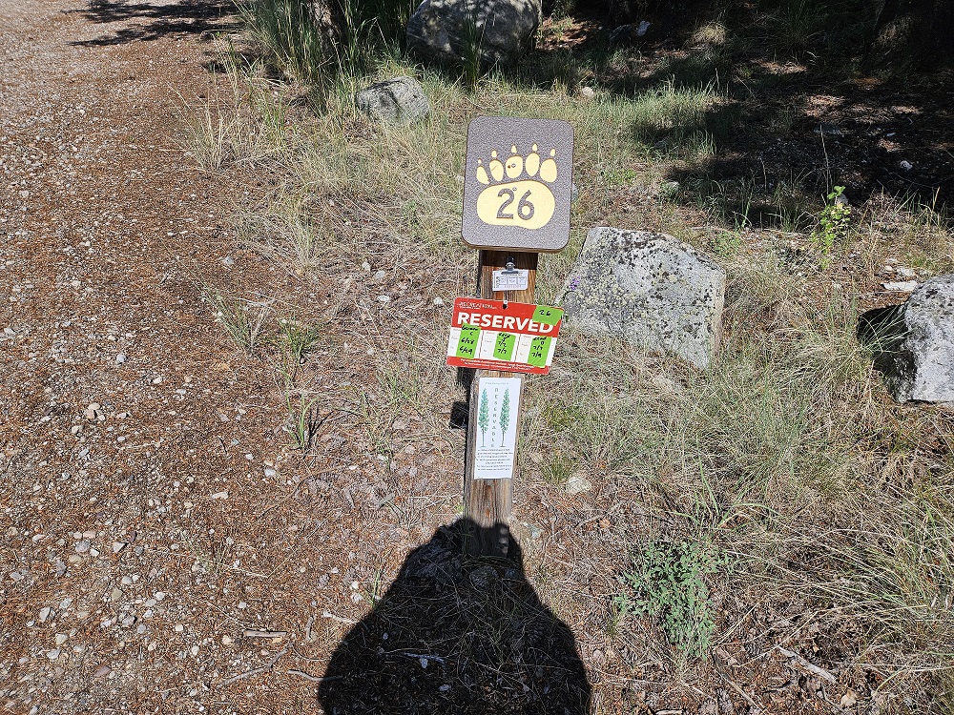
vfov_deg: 58.9
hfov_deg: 73.9
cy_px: 358
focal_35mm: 23
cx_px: 477
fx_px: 634
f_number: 1.8
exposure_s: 1/2128
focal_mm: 5.4
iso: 25
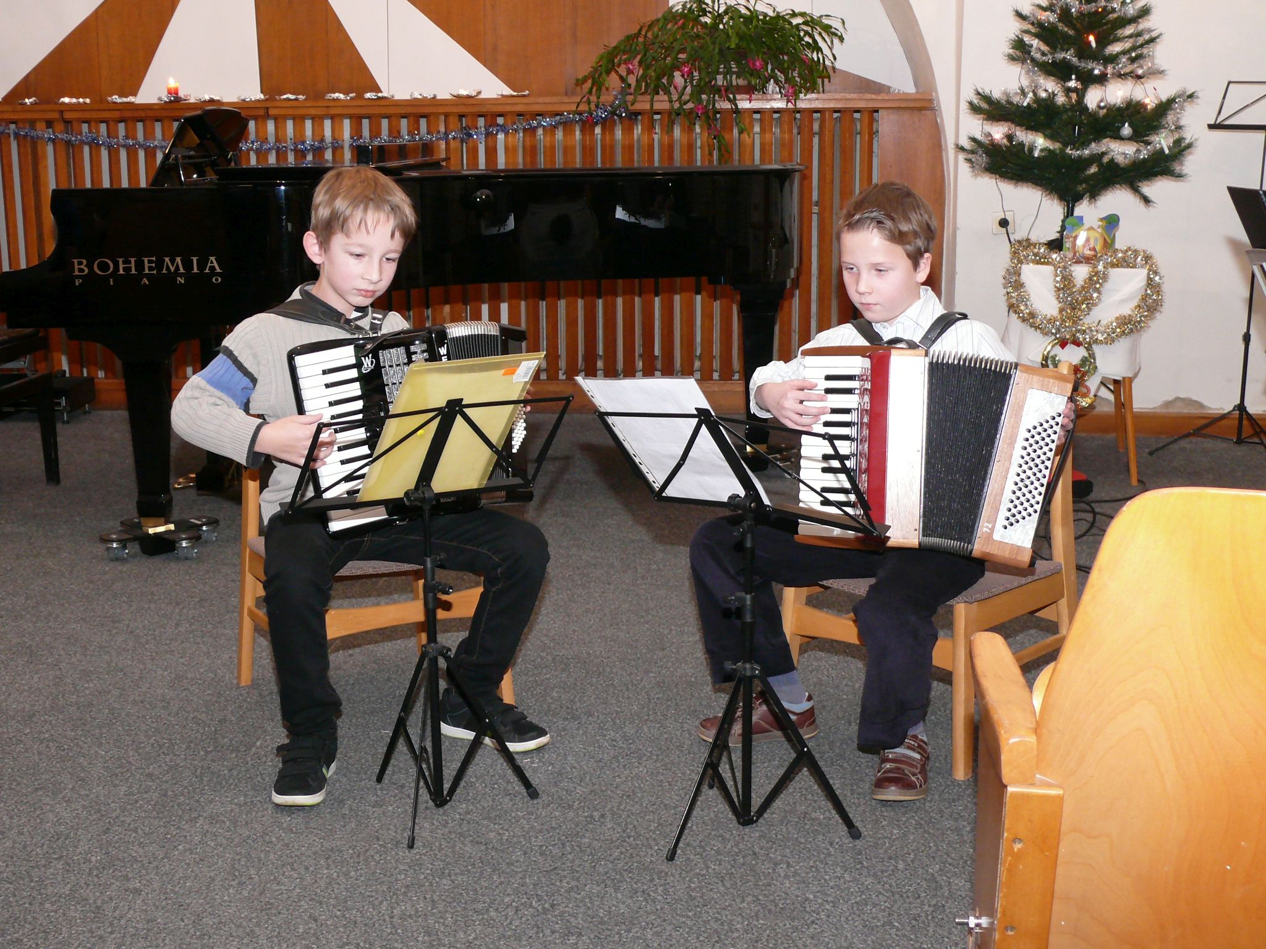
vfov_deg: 30.9
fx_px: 1719
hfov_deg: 40.4
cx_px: 633
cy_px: 474
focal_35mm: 47
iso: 200
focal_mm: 8.8
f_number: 2.8
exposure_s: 1/30
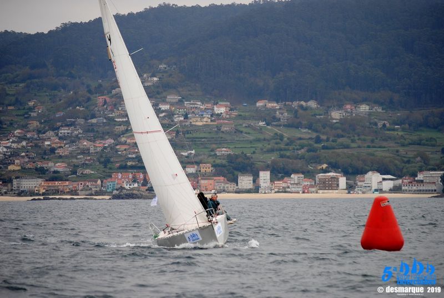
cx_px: 222
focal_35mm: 183
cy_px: 149
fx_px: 2262
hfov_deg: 11.2
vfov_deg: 7.5
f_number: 4.8
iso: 200
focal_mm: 122
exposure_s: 1/320
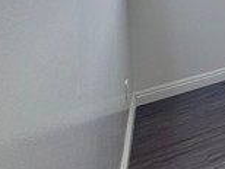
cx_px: 434
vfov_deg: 20.3
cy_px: -108
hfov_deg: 20.0
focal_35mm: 58
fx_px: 378
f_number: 2.2
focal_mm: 2.22
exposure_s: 1/99
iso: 50
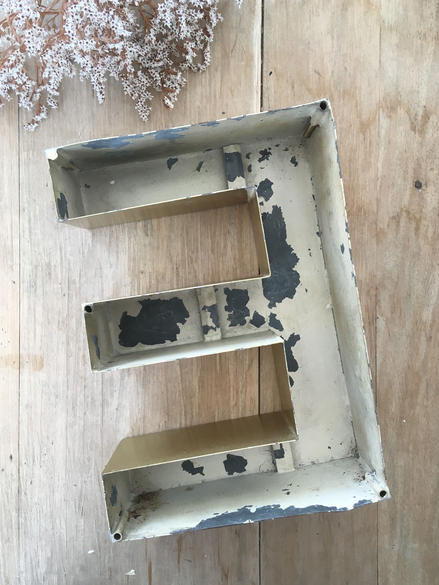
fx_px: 507
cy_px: 292
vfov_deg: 60.0
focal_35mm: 30
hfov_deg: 46.8
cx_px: 222
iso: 32
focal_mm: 4.15
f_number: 2.2
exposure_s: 1/33
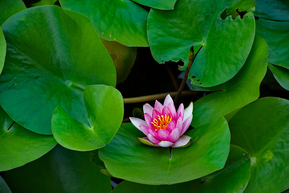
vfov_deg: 6.9
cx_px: 144
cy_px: 96
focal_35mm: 200
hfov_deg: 10.3
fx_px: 1605
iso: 200
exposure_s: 1/100
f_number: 8
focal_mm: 200
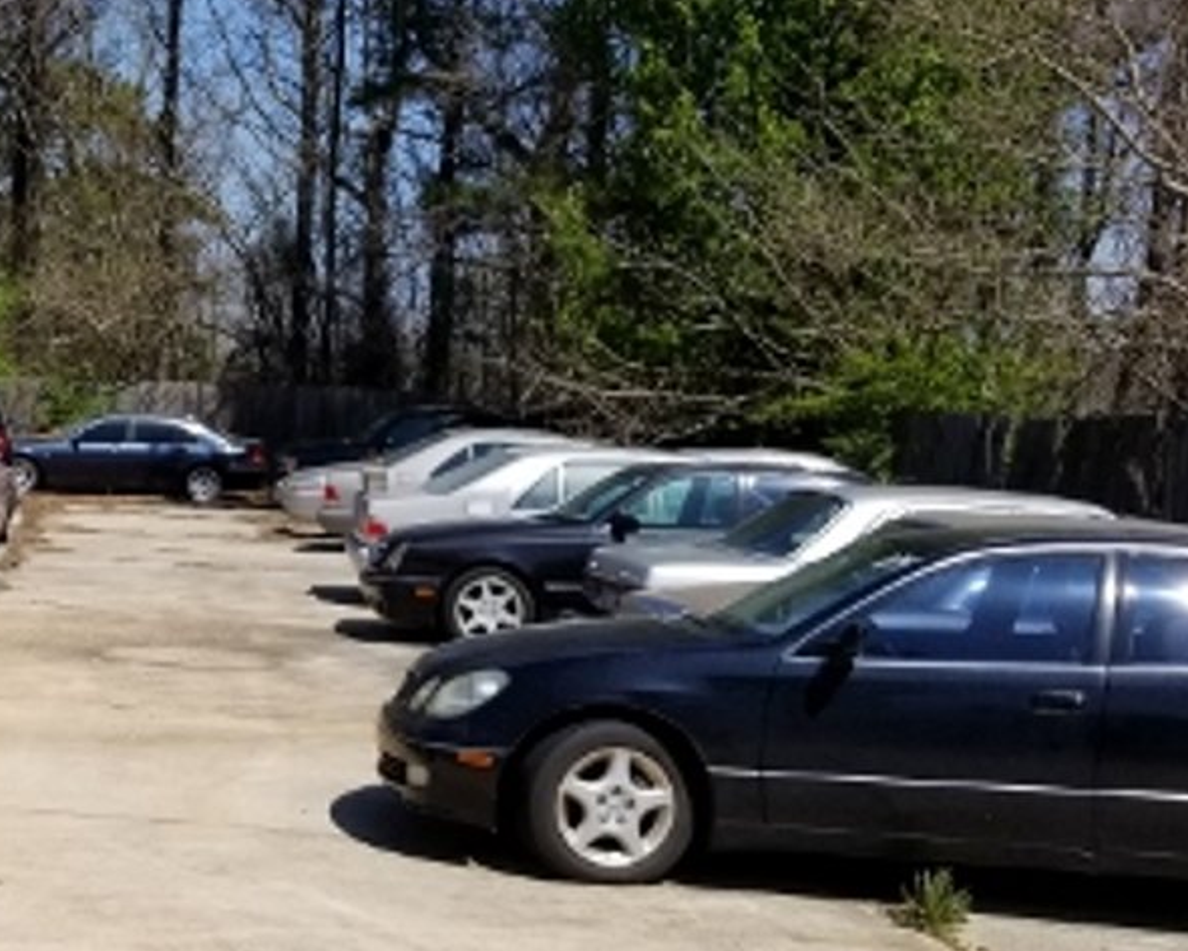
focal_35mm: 65
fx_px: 2286
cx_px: -51
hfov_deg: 27.2
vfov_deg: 23.5
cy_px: 580
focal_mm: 4.25
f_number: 1.7
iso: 50
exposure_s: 1/3544
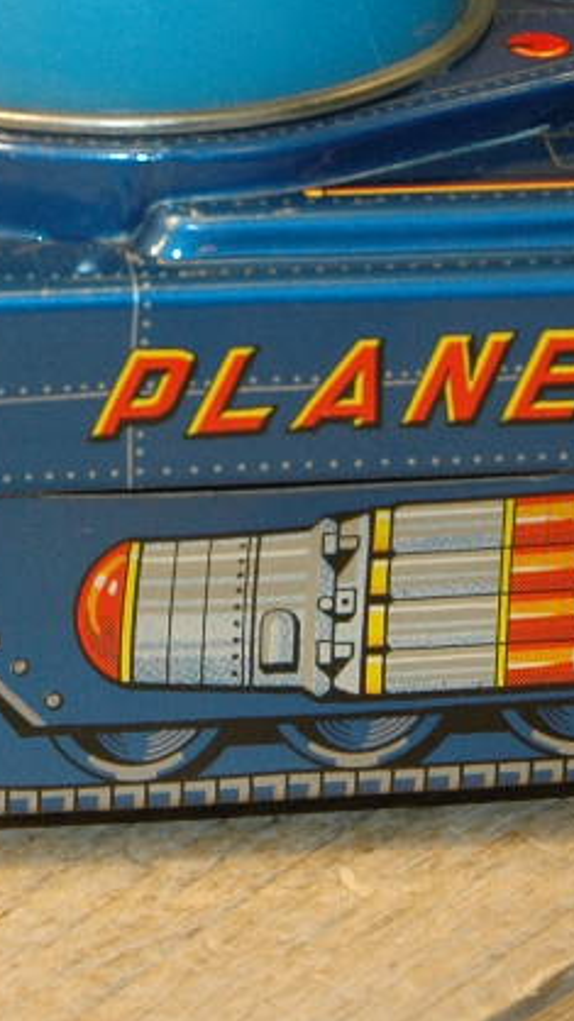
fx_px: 6118
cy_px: 117
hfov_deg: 5.4
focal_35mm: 226
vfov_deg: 9.5
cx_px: 2
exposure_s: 1/100
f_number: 4.5
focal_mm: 40
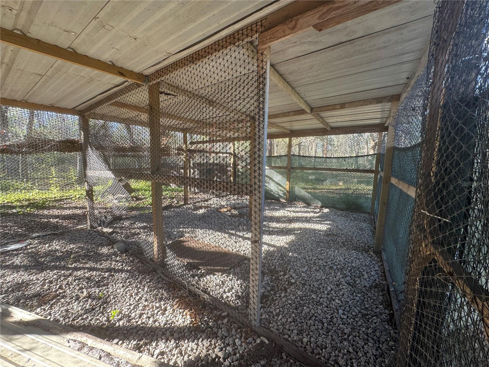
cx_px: 244
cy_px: 184
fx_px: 198
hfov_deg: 102.1
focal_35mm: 14
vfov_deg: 85.7
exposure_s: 1/99
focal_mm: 2.22
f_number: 2.2
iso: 80
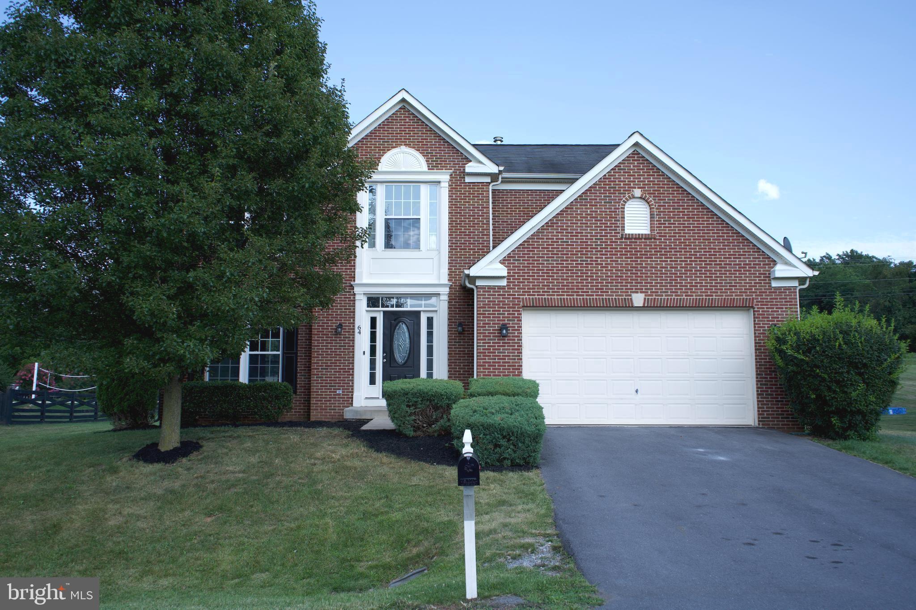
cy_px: 305
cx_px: 458
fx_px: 763
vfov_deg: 43.6
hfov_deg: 61.9
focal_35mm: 30
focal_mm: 30
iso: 100
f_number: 5.6
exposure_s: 1/250
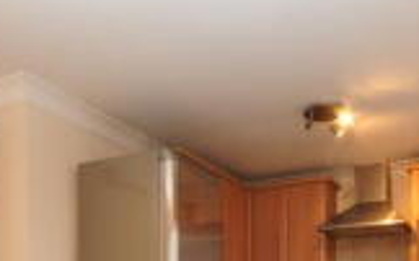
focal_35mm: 45
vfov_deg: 24.8
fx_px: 514
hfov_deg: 44.4
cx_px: 204
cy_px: 340
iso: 800
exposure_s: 1/15
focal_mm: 10
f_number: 8
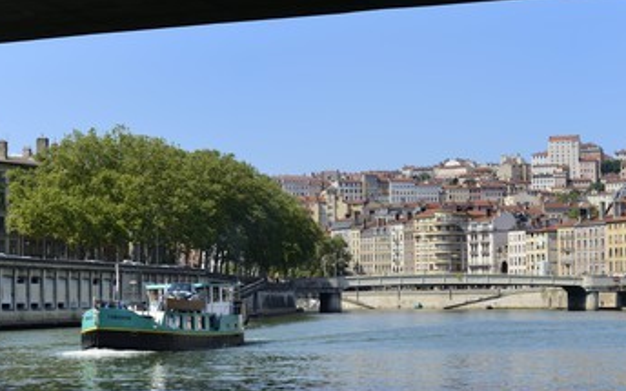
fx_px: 1484
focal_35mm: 87
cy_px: 215
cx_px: 358
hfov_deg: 23.8
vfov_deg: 15.0
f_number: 10
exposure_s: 1/400
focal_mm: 70
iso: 200
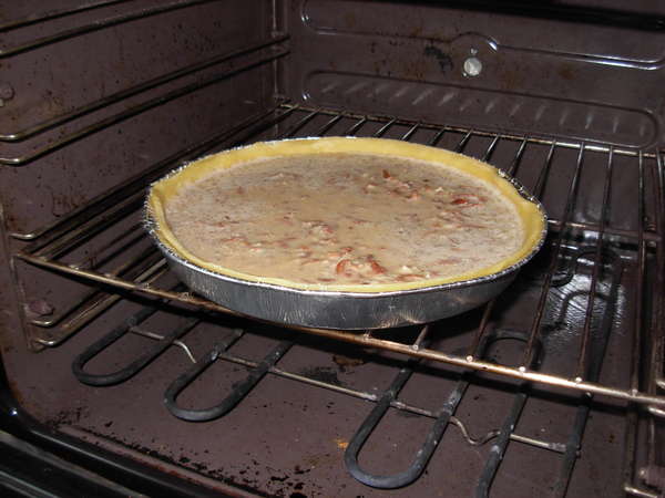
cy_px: 249
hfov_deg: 49.0
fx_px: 730
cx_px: 332
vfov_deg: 37.7
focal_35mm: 38
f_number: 2.9
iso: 79
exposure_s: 1/22.6
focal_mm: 6.3
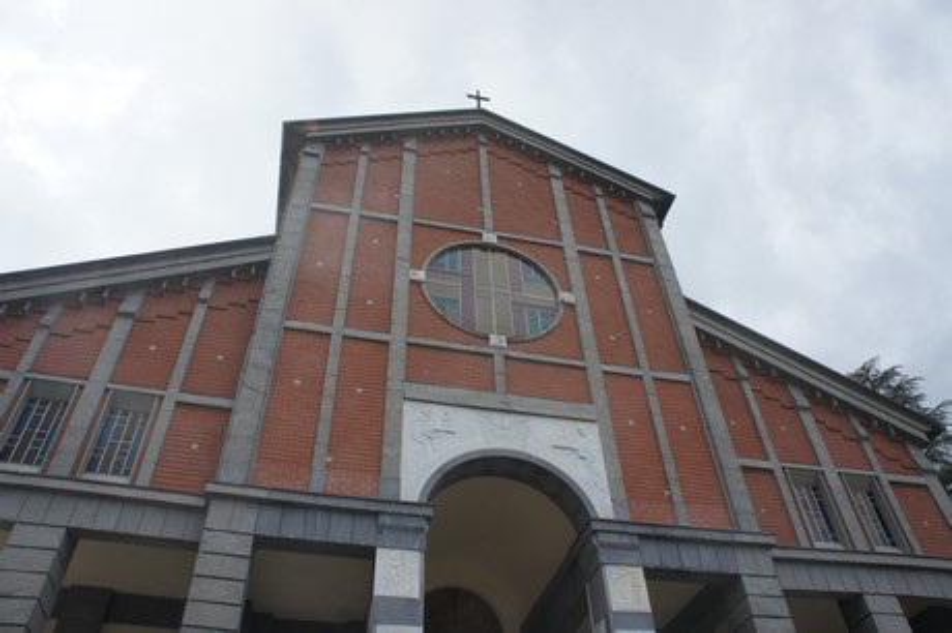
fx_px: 713
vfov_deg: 47.9
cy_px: 316
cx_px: 476
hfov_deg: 67.4
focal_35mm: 27
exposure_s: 1/400
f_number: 7.1
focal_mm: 18
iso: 200
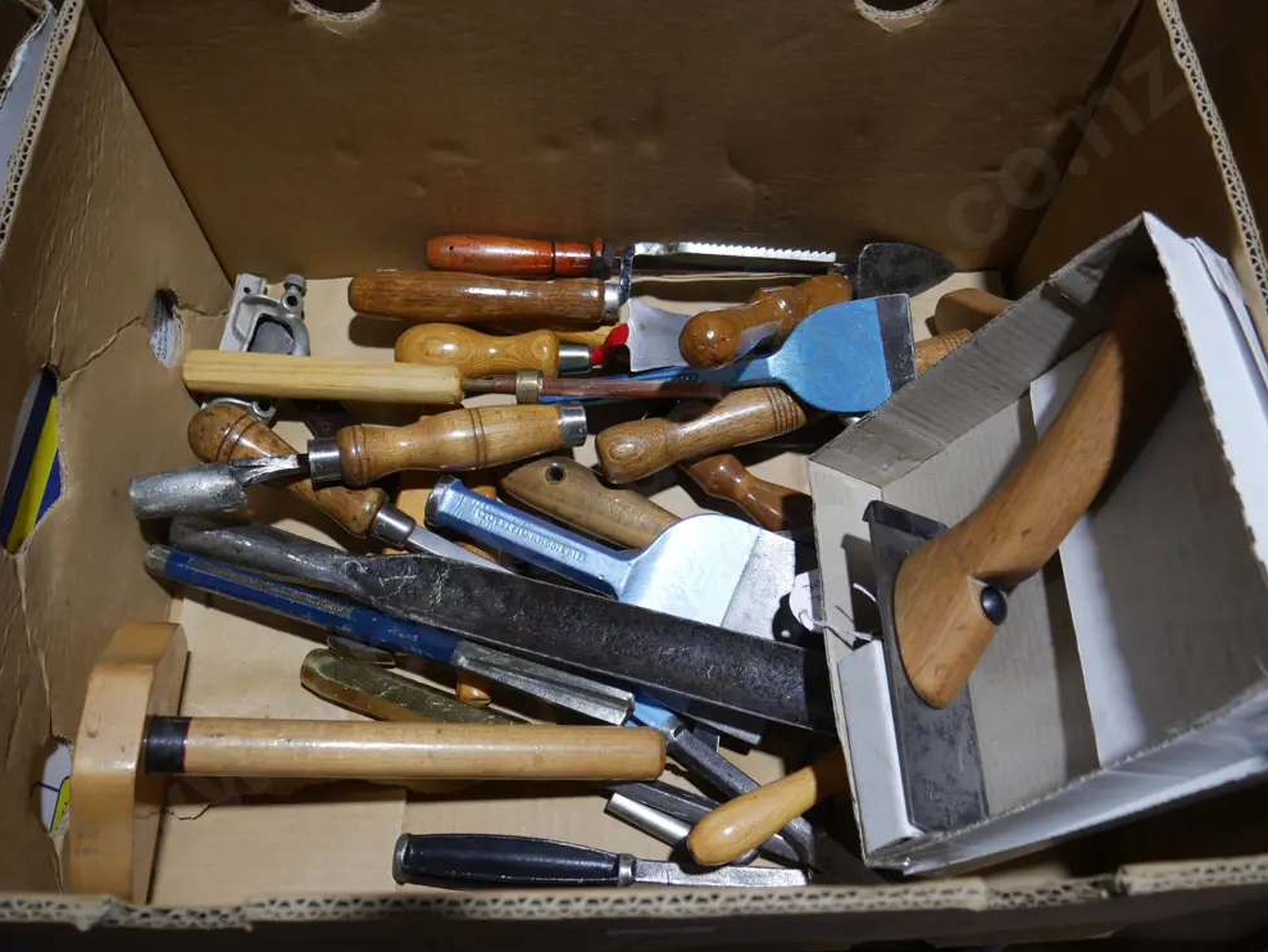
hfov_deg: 61.6
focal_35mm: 29
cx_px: 649
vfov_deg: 48.2
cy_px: 463
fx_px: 1062
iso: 200
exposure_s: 1/80
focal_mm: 14
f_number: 3.5
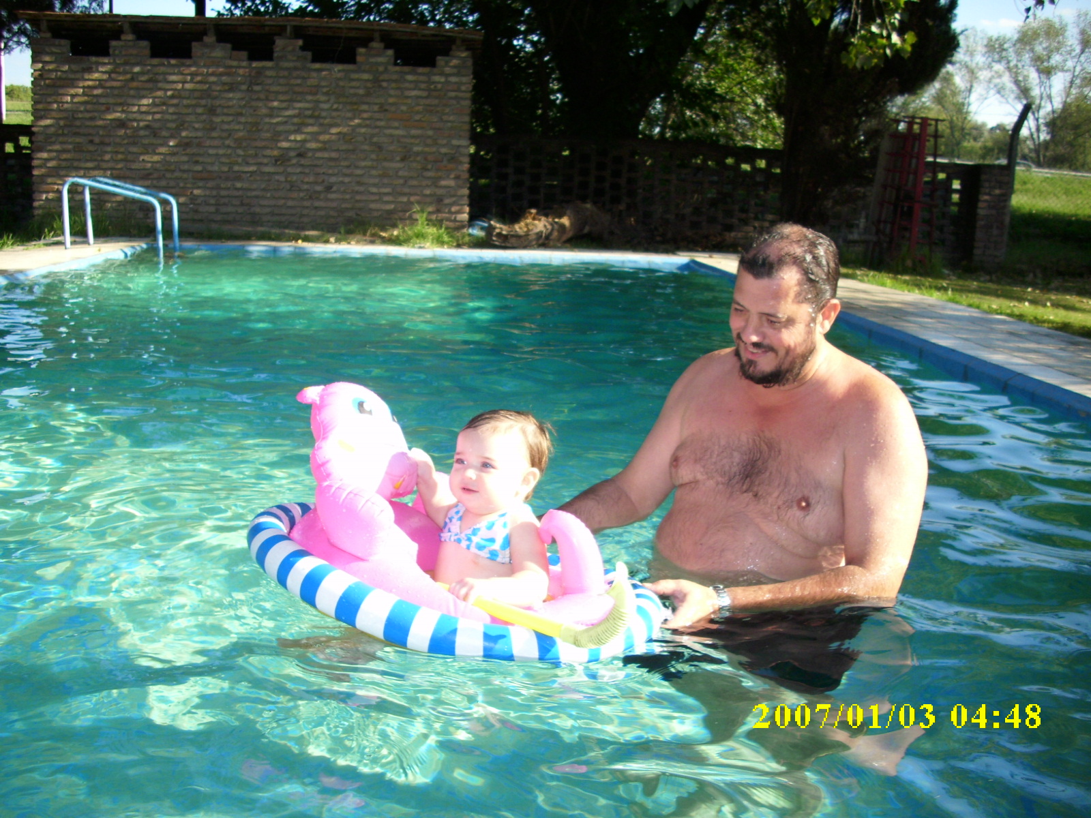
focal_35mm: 31
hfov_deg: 58.4
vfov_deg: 45.4
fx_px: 977
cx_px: 546
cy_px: 409
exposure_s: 1/402
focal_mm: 6.2
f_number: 2.8
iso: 50
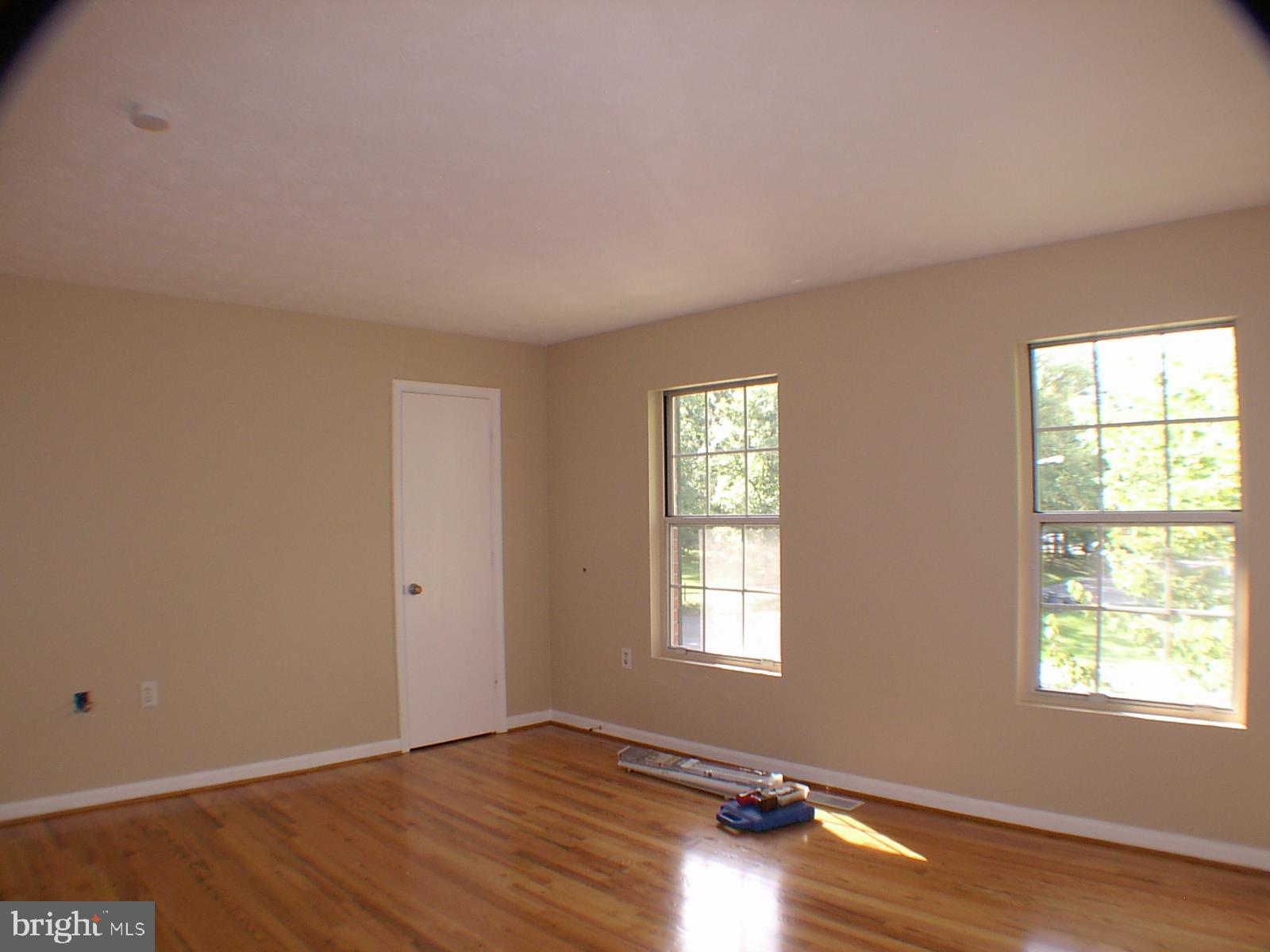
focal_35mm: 37
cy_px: 476
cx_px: 635
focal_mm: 5.8
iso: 100
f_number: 3.4
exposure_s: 1/50
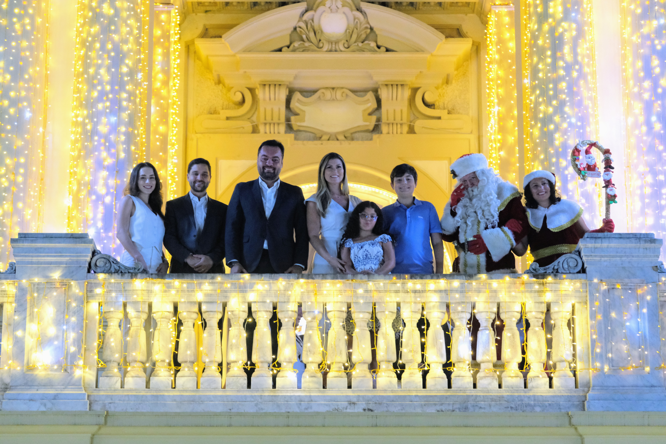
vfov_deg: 13.6
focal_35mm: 101
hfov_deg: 20.2
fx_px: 1868
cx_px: 333
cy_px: 222
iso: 4000
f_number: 3.6
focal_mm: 67.1
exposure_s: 1/60
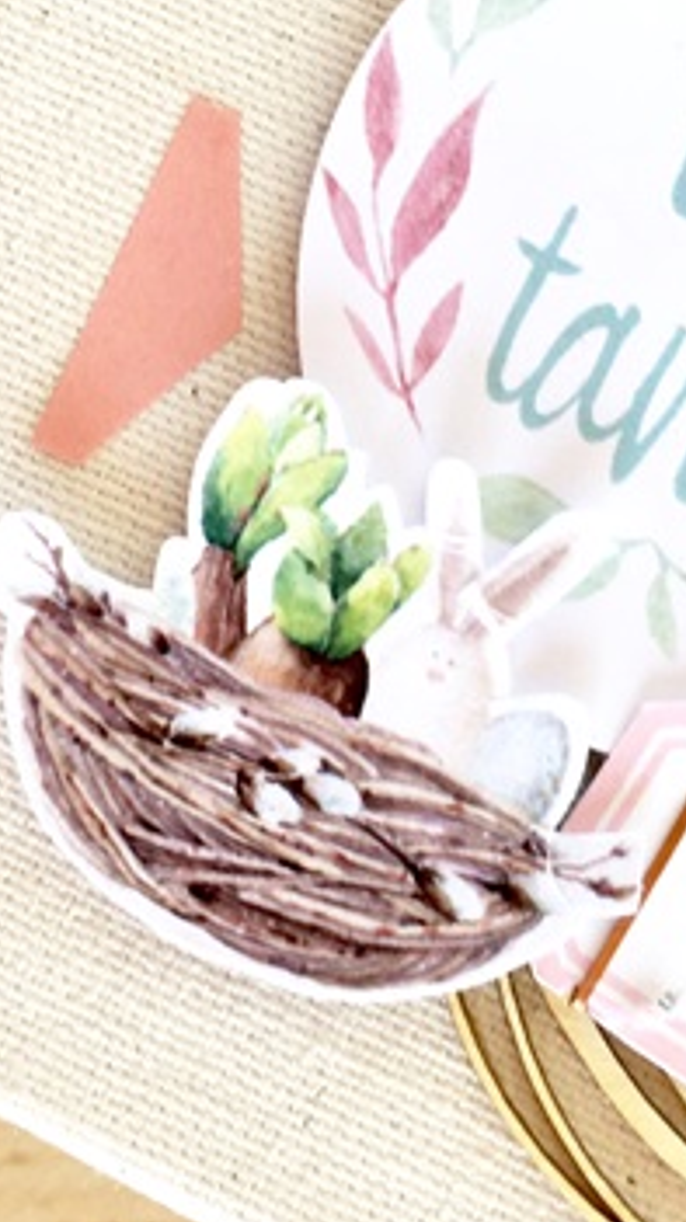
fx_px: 2332
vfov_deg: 28.8
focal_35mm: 72
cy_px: 261
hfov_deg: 16.7
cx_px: 366
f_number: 2.2
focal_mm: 4.15
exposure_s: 1/50
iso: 25
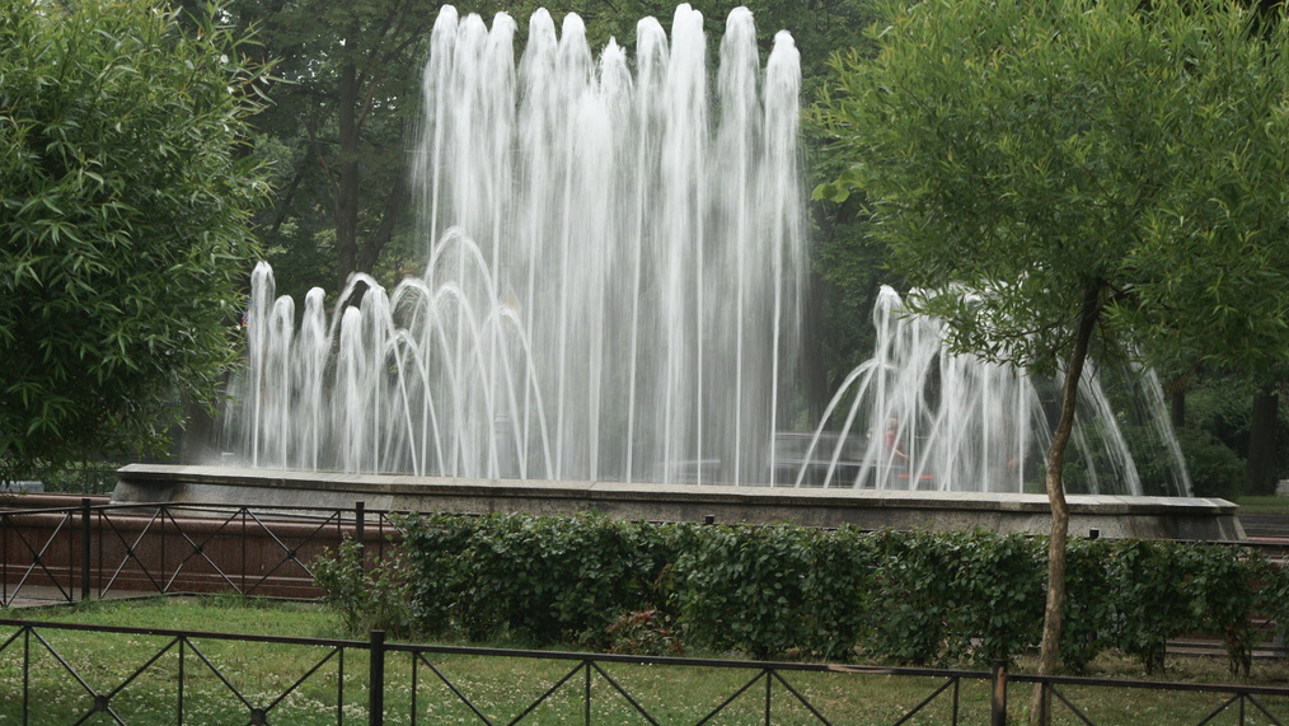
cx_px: 650
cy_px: 308
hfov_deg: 19.3
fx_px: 3795
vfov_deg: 10.9
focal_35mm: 111
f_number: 10
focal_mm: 70
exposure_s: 1/15
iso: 100
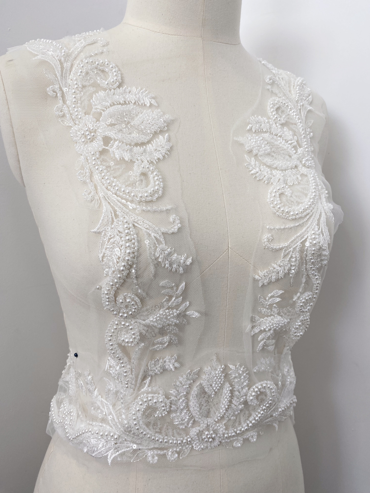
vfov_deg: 67.3
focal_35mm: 26
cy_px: 246
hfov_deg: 53.1
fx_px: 371
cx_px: 185
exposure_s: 1/149
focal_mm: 4.25
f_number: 1.8
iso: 32
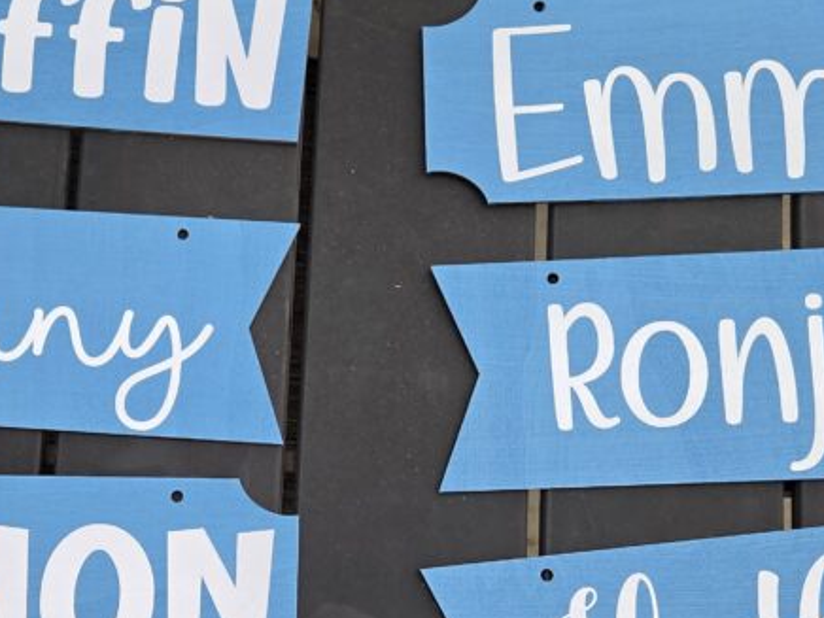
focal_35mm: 54
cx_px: 342
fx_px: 1285
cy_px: 508
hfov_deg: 35.5
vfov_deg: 26.5
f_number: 1.8
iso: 80
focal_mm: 5.4
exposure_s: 1/965
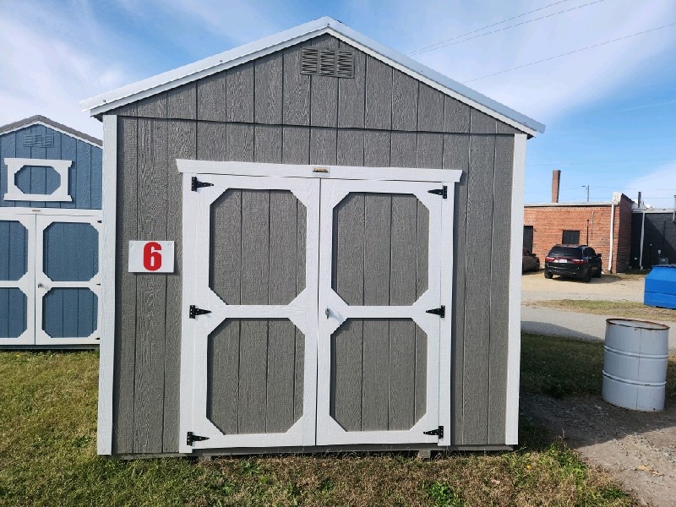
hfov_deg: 73.9
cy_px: 254
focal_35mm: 23
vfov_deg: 58.9
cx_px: 338
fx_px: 449
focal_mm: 5.4
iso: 20
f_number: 1.8
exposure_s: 1/1111
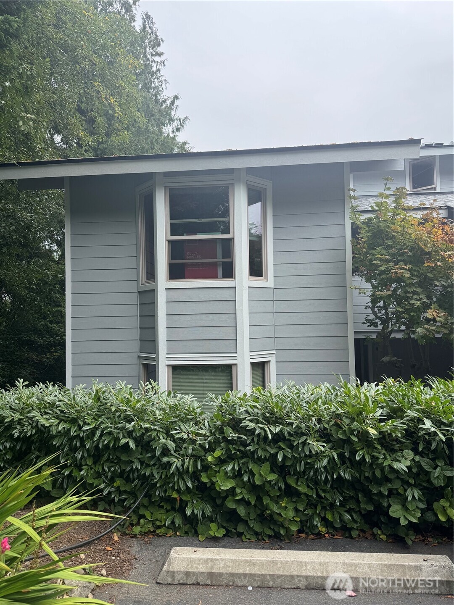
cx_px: 227
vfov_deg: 71.6
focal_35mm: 24
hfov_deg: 56.8
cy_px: 302
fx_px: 420
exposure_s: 1/1151
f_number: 1.78
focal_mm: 6.76
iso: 80
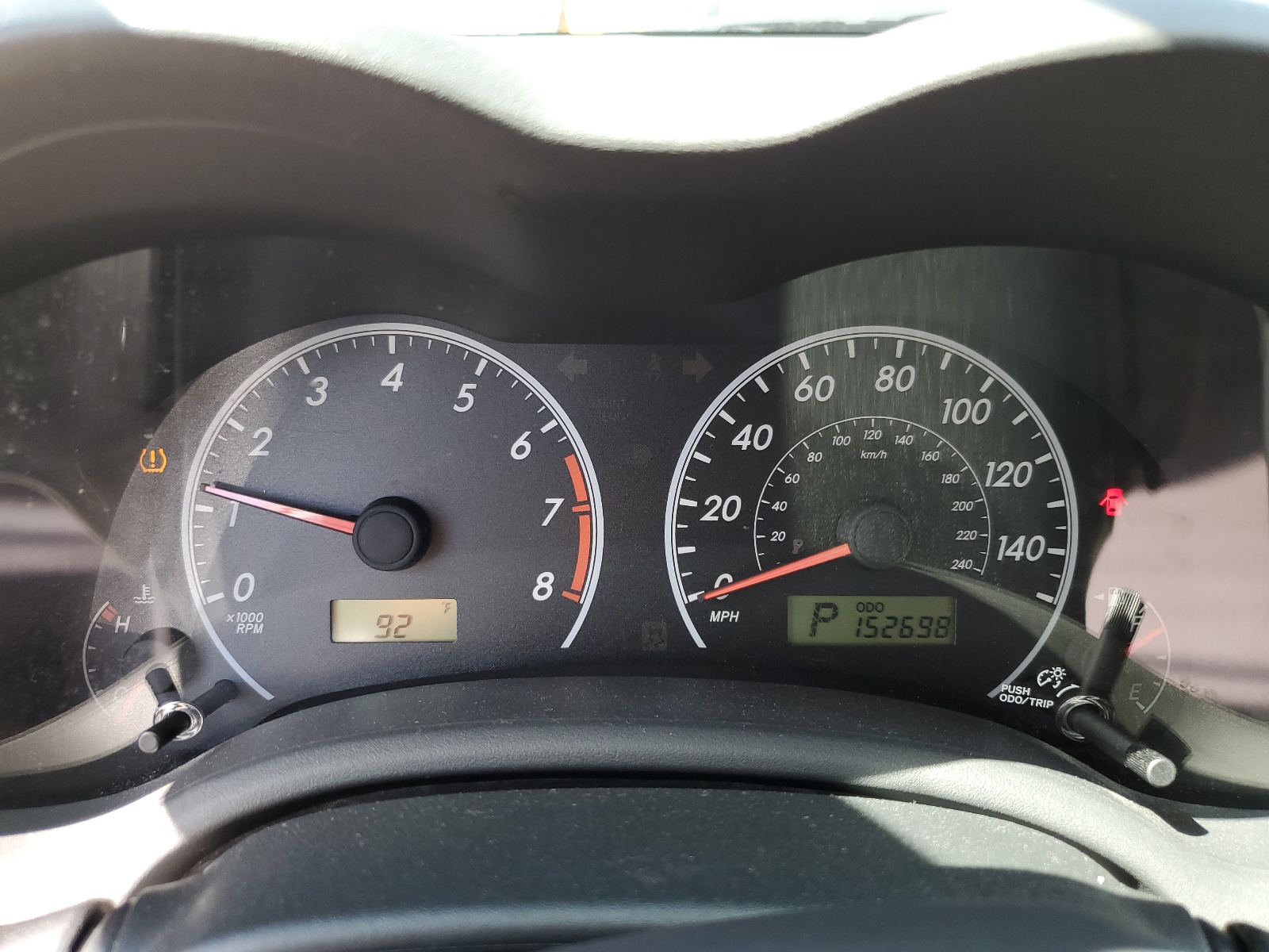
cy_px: 476
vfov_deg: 53.1
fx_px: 953
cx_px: 634
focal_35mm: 26
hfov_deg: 67.3
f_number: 1.5
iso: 57
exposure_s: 1/120
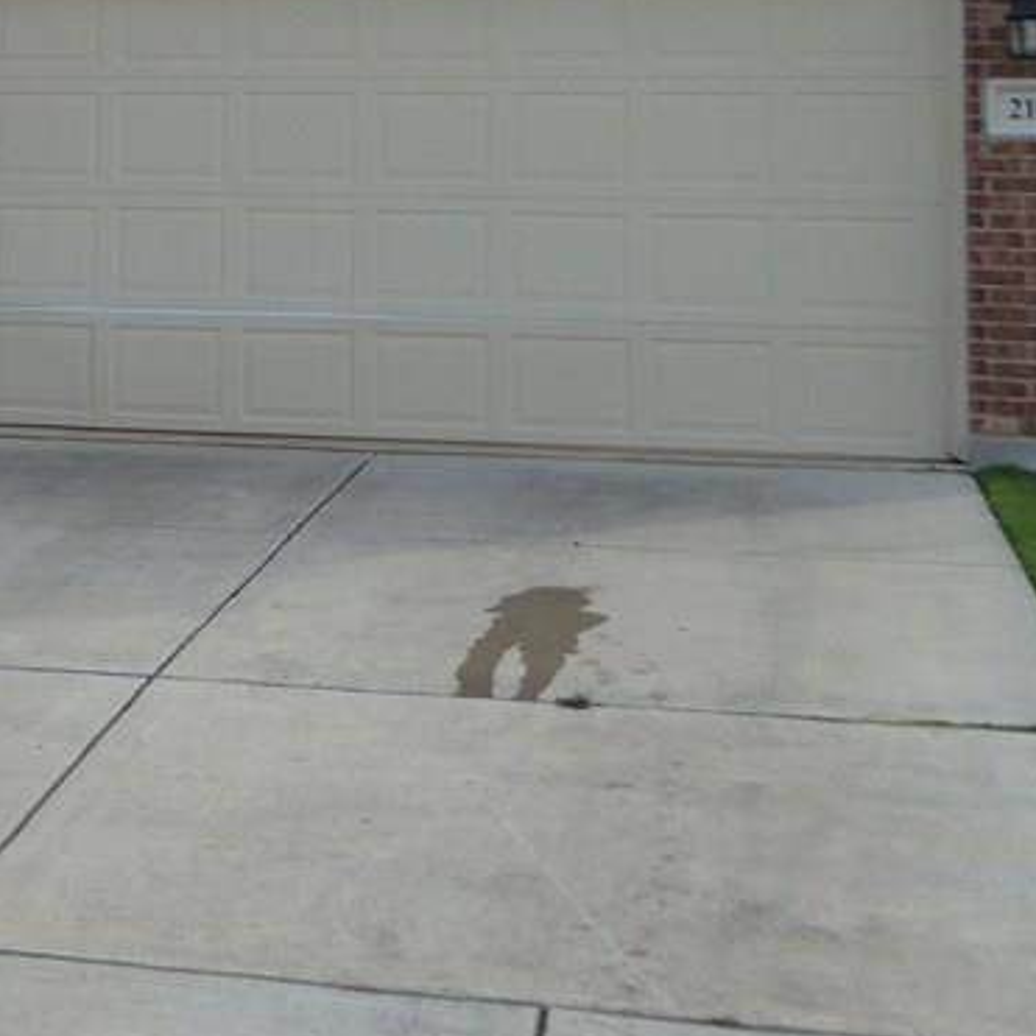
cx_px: -204
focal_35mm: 83
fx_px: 2810
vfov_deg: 20.3
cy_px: 28
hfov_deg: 19.7
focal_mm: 5.8
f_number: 3.6
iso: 160
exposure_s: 1/640
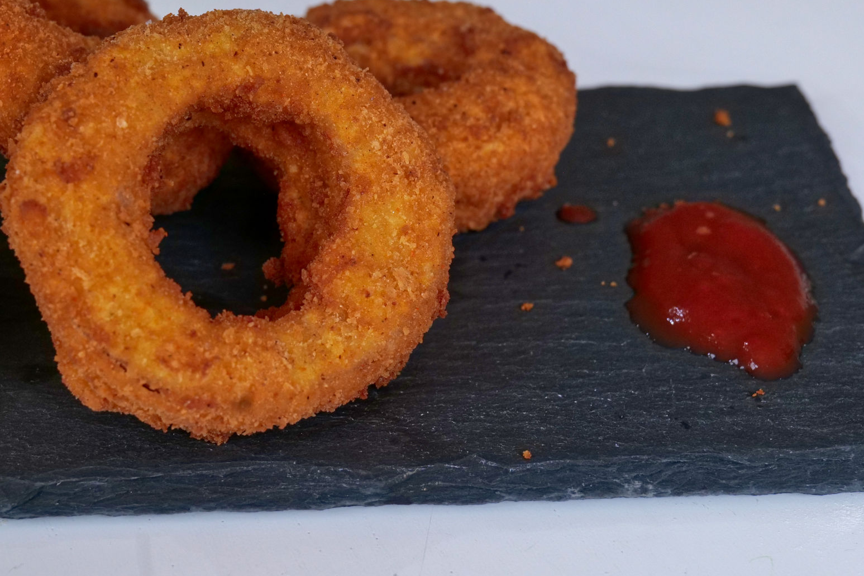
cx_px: 366
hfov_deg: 28.0
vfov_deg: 18.9
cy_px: 231
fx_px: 1728
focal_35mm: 72
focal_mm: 58
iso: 2500
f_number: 9
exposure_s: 1/60
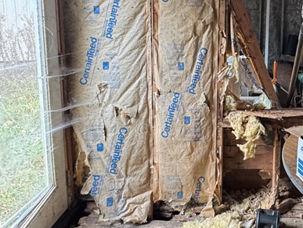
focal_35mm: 37
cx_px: 244
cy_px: 50
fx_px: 324
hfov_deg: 47.3
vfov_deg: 37.5
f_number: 2.2
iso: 320
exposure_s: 1/60
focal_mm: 2.22
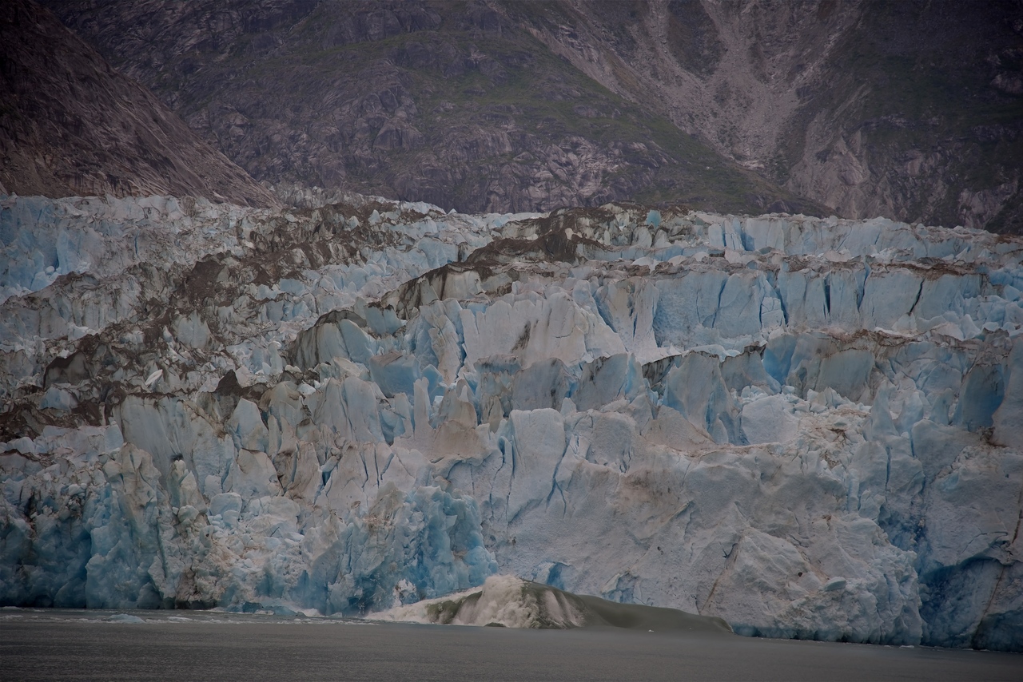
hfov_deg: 17.1
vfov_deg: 11.4
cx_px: 512
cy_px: 341
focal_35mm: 120
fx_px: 3411
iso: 140
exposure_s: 1/250
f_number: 4
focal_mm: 120
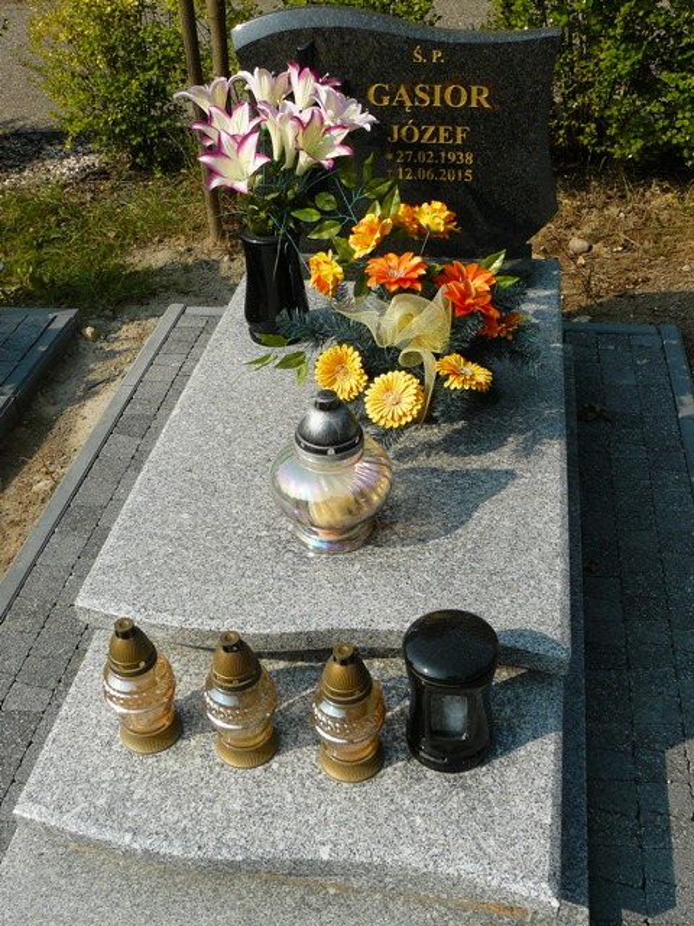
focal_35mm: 36
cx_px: 347
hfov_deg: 39.7
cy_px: 463
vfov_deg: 51.4
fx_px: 962
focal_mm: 6
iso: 100
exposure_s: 1/500
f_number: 5.6
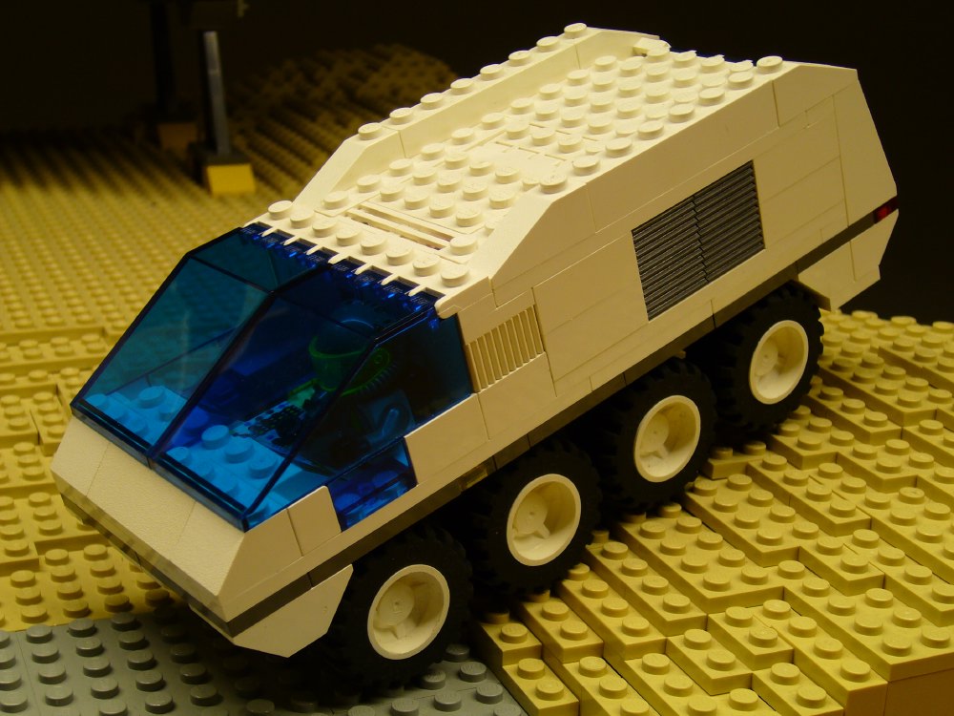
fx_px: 1654
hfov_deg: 32.2
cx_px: 477
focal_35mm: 60
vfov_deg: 24.4
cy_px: 358
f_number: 3.6
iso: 100
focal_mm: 9.9
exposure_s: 1/30
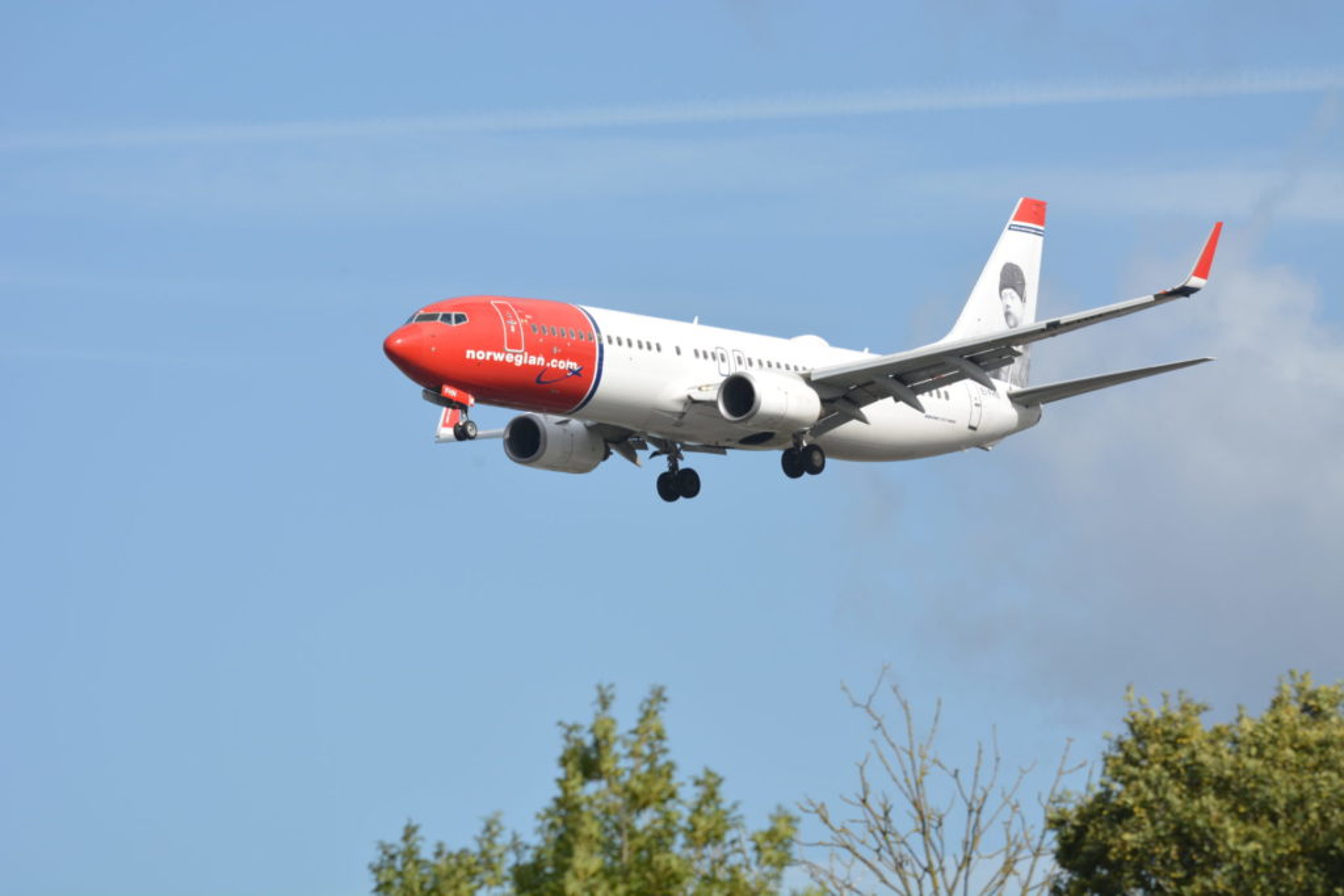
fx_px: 14001
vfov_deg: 3.7
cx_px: 672
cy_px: 448
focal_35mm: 375
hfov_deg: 5.5
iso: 200
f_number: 7.1
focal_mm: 250
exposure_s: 1/1000
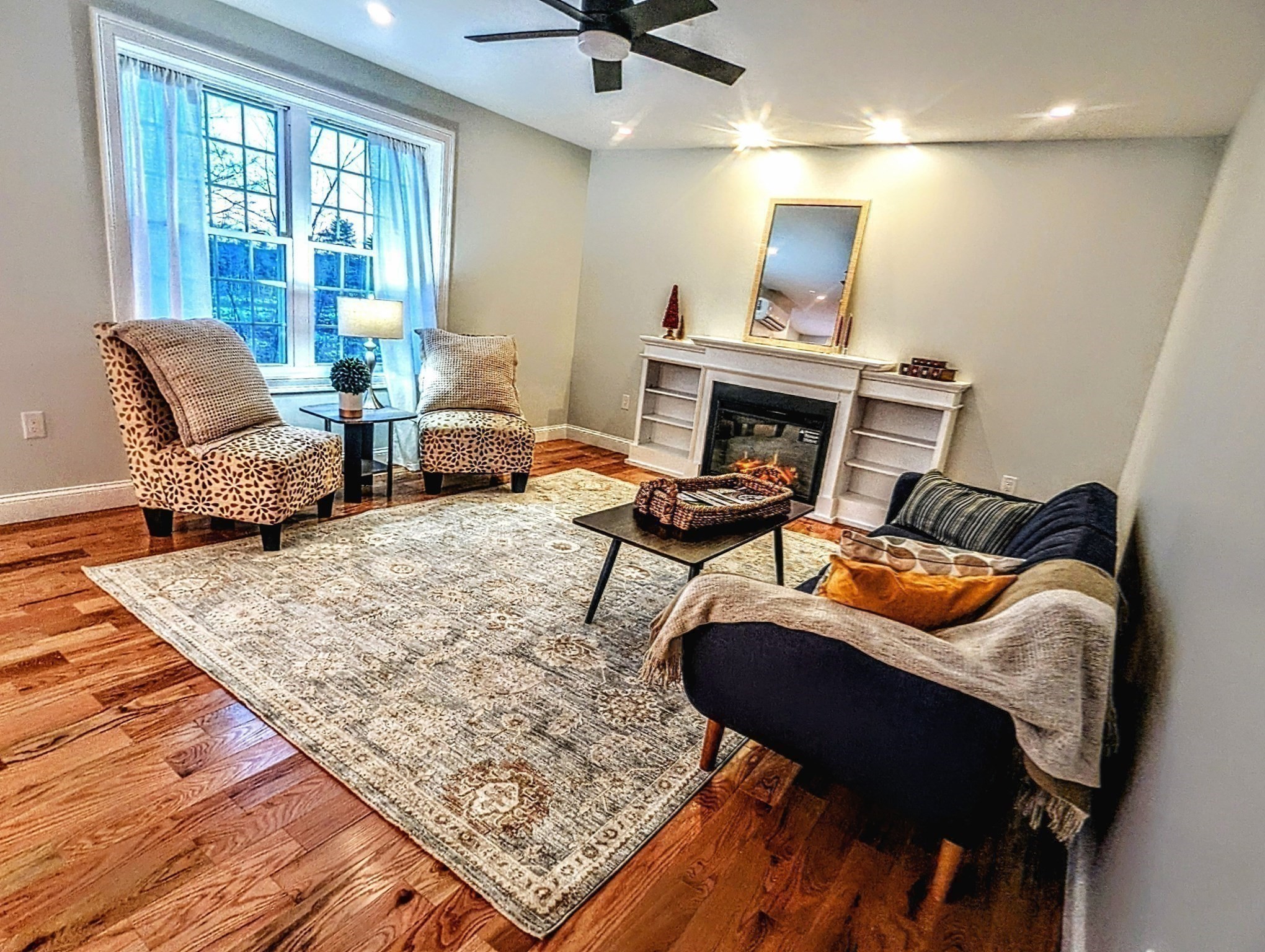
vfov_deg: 78.2
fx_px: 586
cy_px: 476
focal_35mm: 16
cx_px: 632
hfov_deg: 94.4
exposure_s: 1/24
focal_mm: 2.35
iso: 90
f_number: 2.2
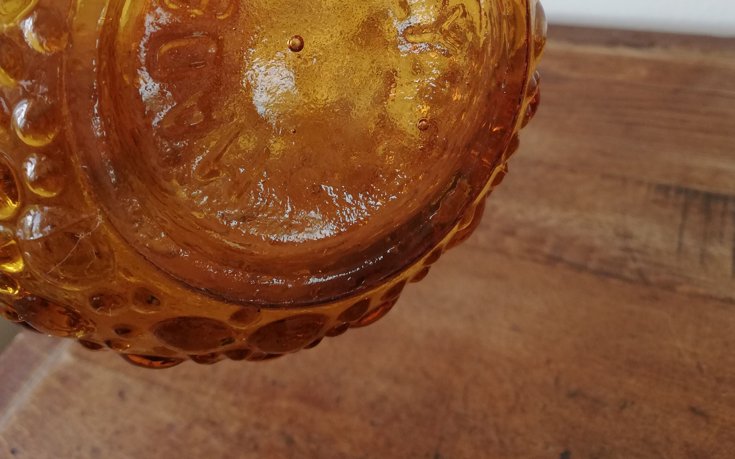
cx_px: 369
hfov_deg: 52.7
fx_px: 741
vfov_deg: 32.2
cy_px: 18
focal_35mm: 37
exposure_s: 1/100
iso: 80
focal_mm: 3.81
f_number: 2.2
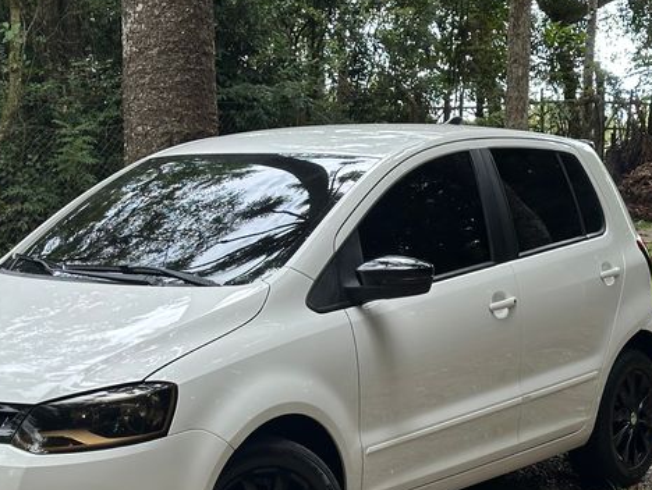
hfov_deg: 23.5
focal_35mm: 83
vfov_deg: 17.7
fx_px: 1565
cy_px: 363
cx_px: 231
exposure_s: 1/401
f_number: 1.78
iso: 64
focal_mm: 6.86
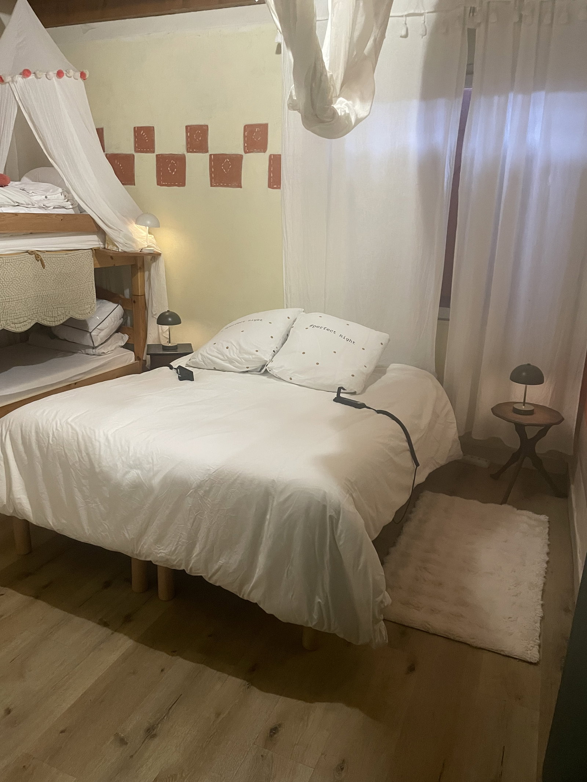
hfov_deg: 53.1
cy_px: 391
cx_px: 294
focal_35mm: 26
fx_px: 588
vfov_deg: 67.3
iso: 500
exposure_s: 1/43
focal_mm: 4.2
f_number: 1.6
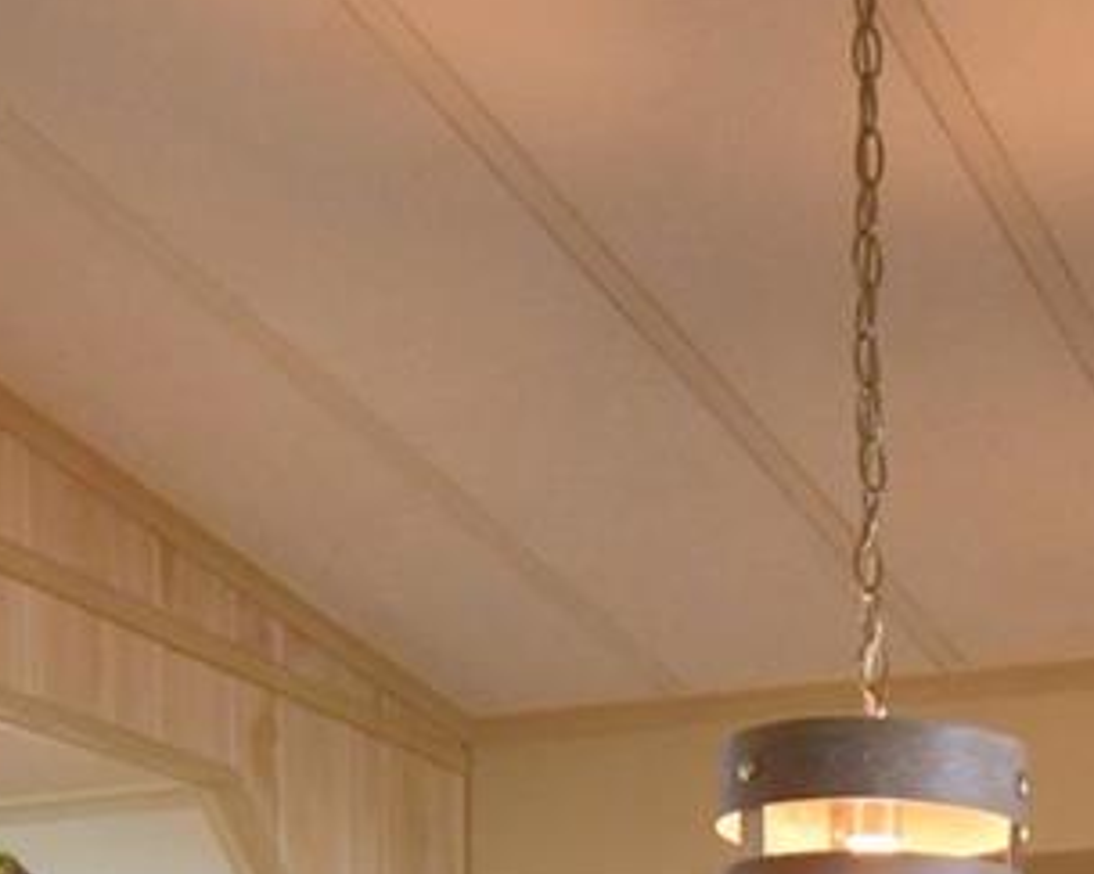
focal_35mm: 74
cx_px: 921
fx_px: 2395
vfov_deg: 17.2
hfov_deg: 25.2
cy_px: 1543
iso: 400
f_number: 4.5
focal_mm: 10
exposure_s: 1/100
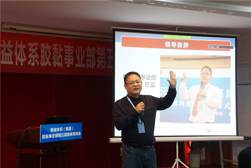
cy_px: 84
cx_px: 126
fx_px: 425
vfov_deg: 22.3
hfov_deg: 32.9
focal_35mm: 61
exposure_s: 1/25
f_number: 6.3
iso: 1600
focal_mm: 41
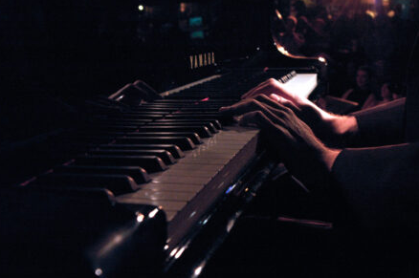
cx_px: 208
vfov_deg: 29.2
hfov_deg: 42.8
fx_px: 535
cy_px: 135
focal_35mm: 46
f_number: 5.6
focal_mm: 28
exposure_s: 1/20
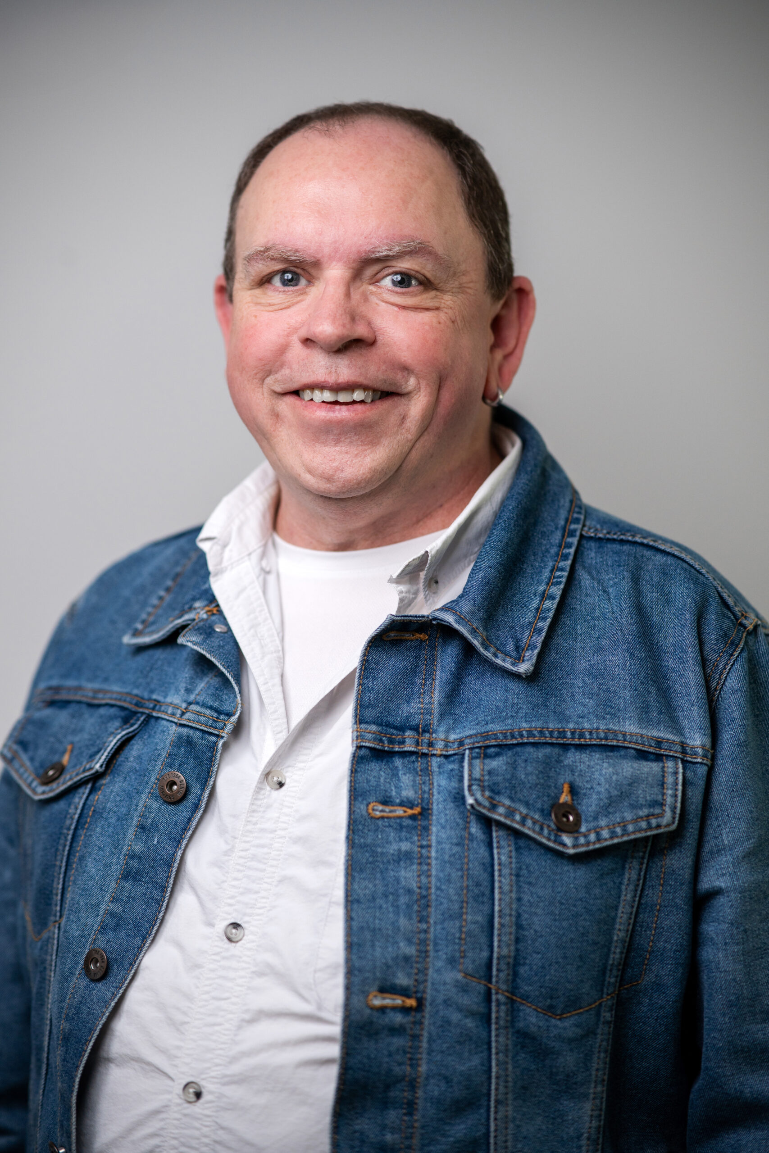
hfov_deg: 16.1
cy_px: 576
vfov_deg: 23.9
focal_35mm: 85
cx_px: 384
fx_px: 2723
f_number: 2
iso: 320
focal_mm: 85
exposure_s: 1/80
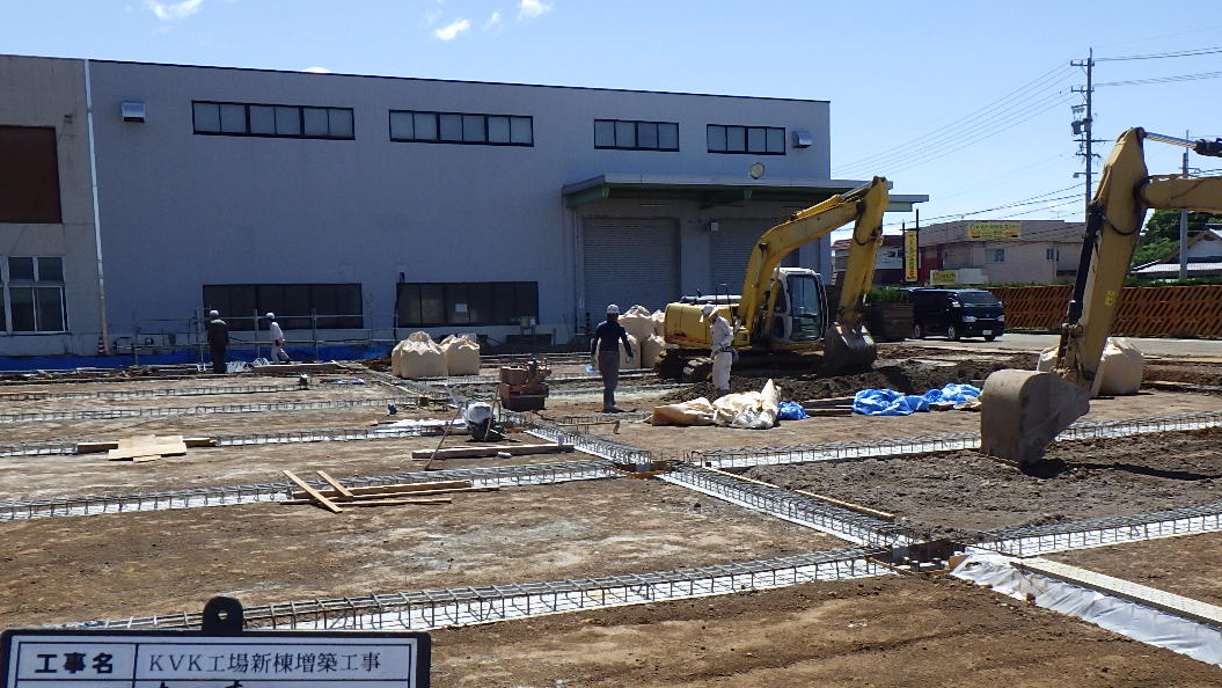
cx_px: 715
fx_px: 1199
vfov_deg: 31.8
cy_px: 439
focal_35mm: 37
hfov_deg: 53.7
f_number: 4.2
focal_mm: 5
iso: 125
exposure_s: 1/1000
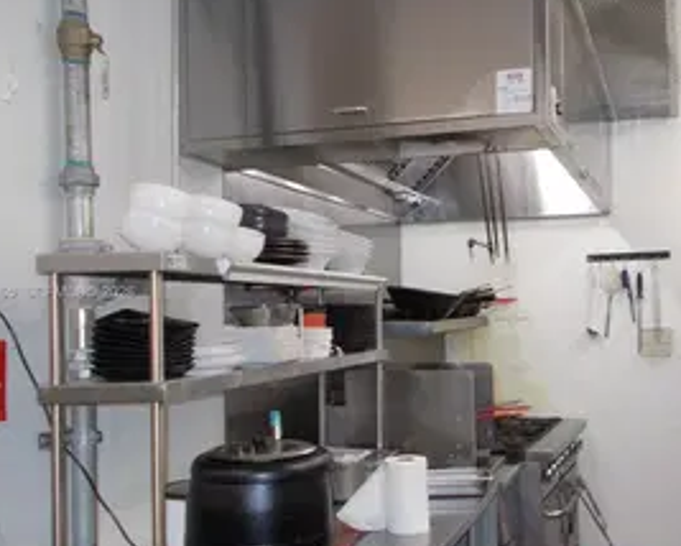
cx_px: 446
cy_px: 293
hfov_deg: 47.2
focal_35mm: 38
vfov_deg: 39.2
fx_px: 766
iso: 160
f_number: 3.2
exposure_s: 1/25
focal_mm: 4.6
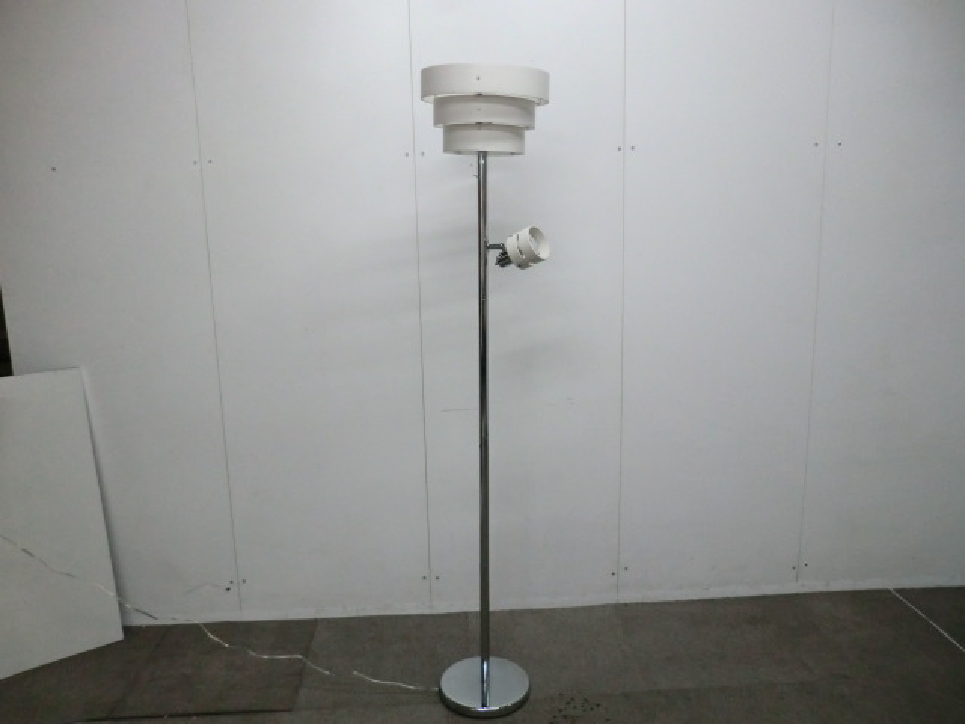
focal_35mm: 27
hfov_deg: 65.3
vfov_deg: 51.4
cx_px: 482
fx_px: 753
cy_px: 362
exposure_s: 1/60
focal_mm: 4.9
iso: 250
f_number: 3.2
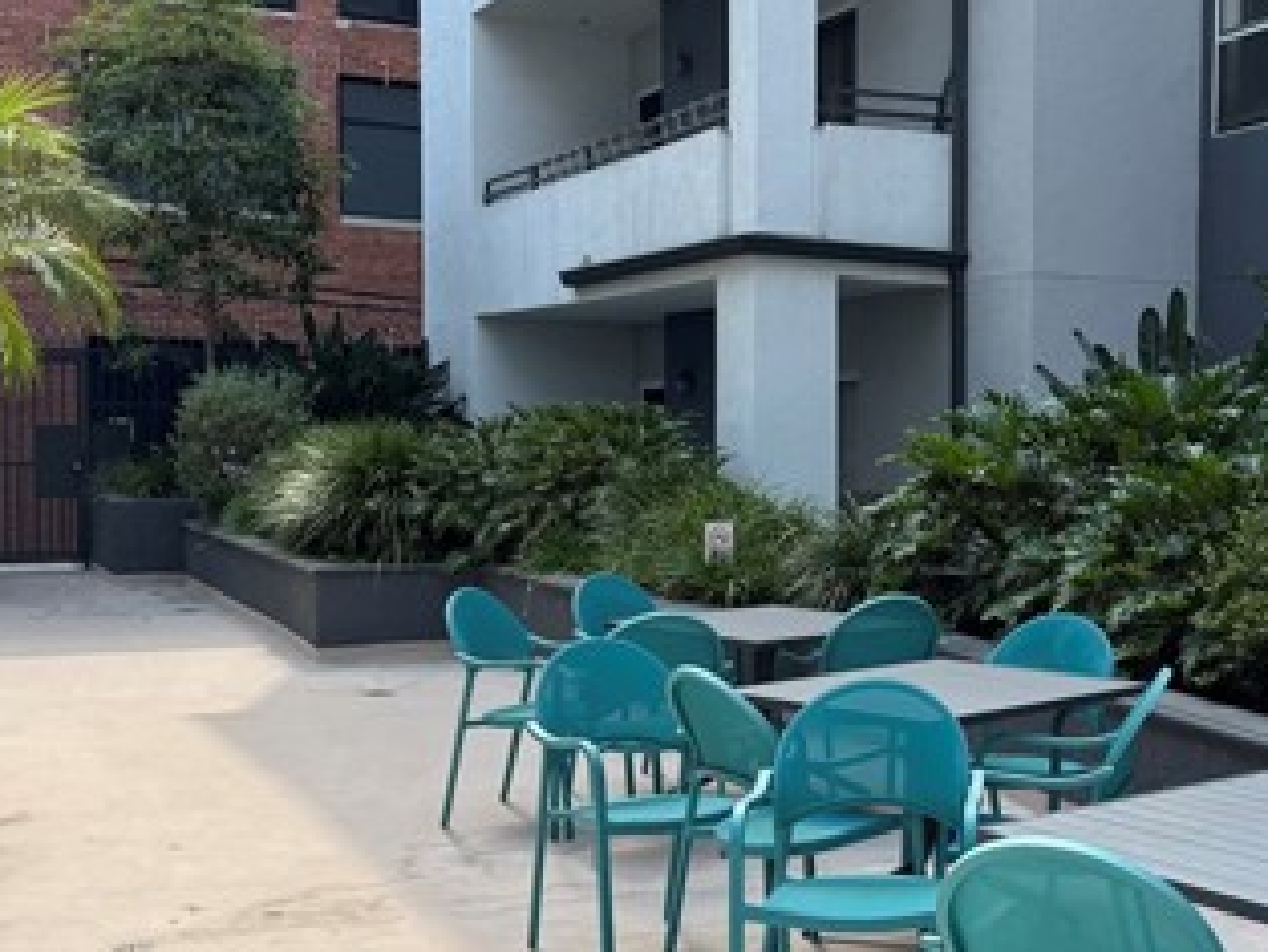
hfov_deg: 38.0
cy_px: 498
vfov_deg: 29.7
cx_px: 936
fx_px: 1796
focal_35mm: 49
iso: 80
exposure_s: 1/1131
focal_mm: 6.76
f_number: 1.78
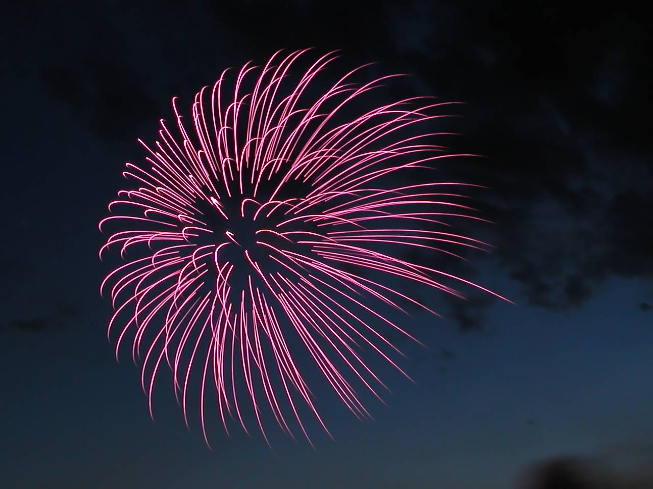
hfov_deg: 52.6
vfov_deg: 40.7
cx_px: 326
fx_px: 660
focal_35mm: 35
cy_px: 244
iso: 100
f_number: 8
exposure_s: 2.43
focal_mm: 8.9
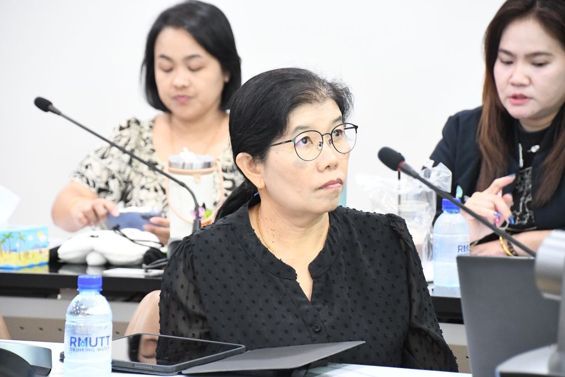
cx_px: 282
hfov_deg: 9.8
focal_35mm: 210
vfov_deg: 6.5
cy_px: 188
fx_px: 3296
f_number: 6
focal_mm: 140
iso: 5000
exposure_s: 1/50
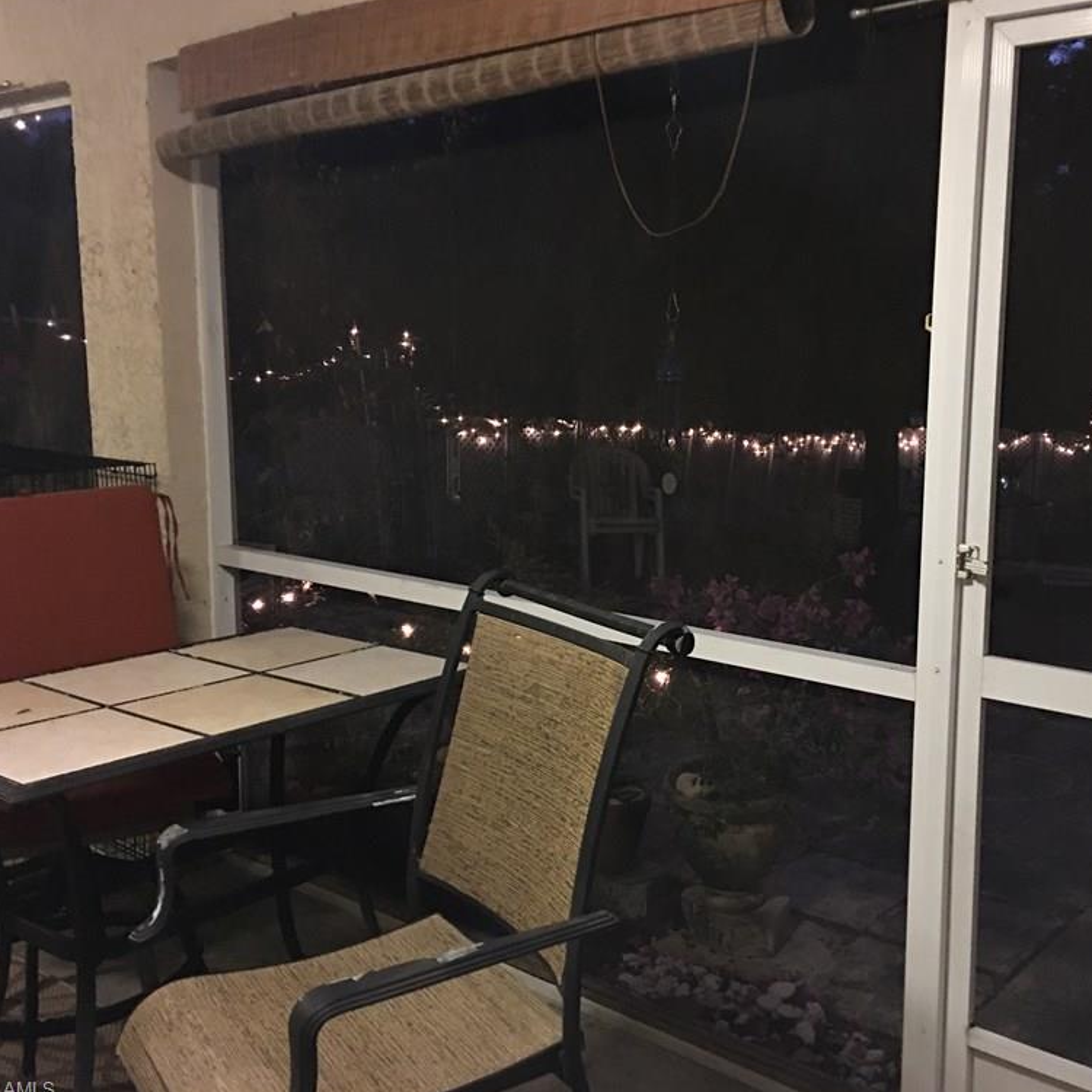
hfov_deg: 46.7
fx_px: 1249
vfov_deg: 47.2
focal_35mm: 35
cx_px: 693
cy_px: 545
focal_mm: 4.15
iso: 100
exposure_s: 1/4
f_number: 2.2
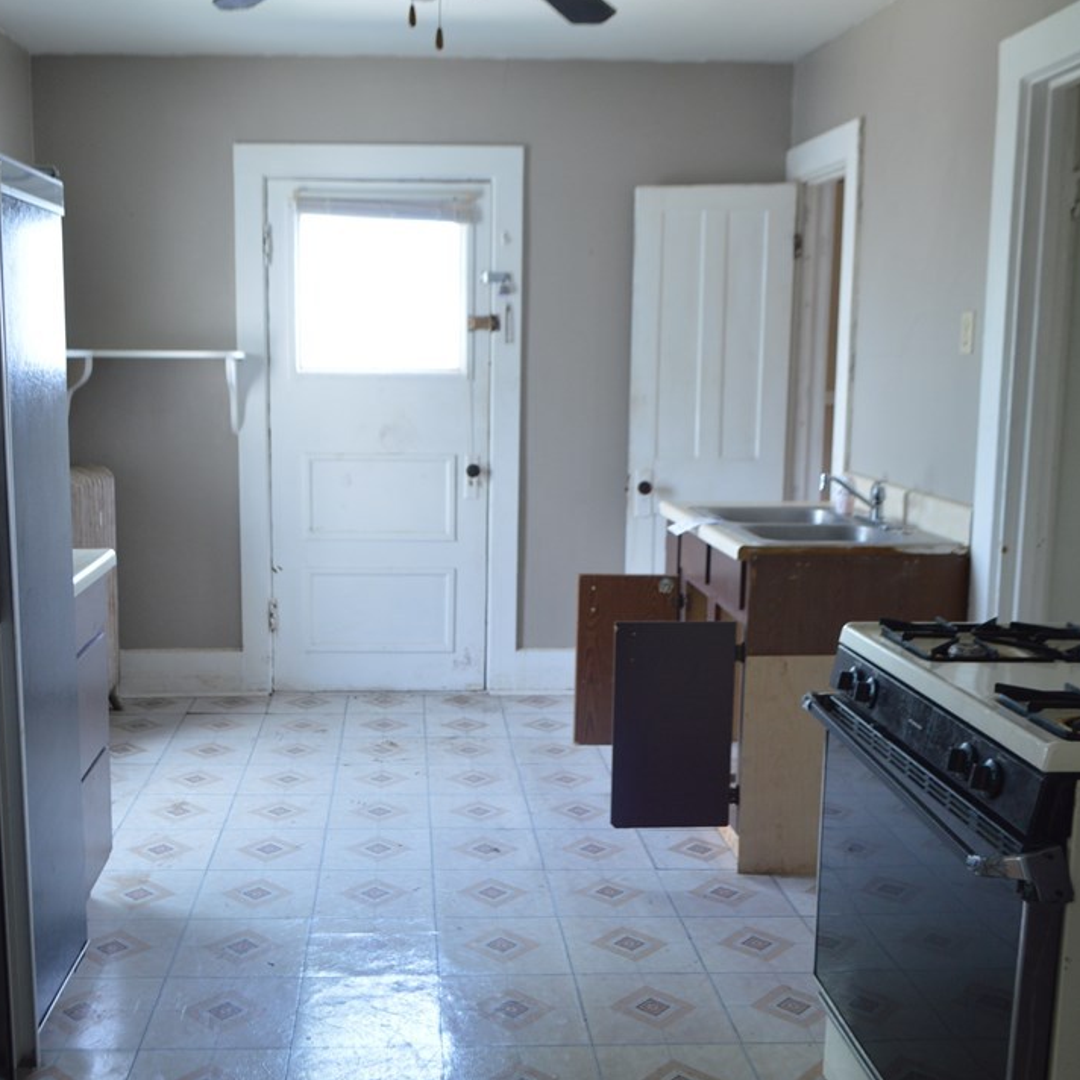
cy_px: 538
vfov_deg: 47.2
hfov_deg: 47.0
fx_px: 1235
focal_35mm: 35
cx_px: 441
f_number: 3.5
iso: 400
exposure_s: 1/50
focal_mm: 18
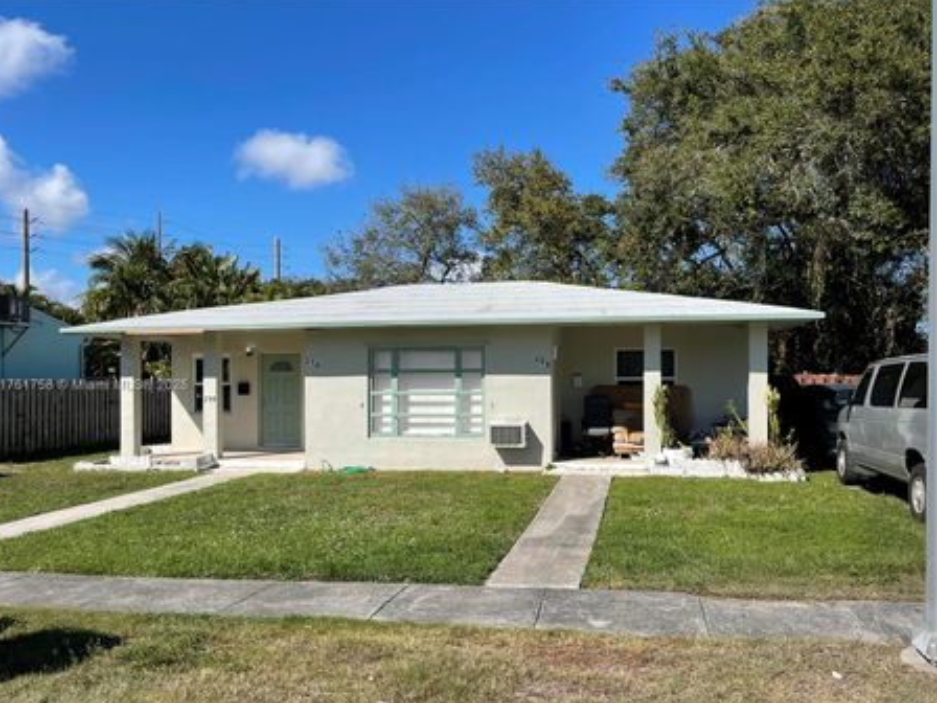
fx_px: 785
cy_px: 386
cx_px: 502
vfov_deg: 48.2
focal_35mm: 29
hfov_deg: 61.6
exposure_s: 1/4292
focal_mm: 4.2
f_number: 1.6
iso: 32
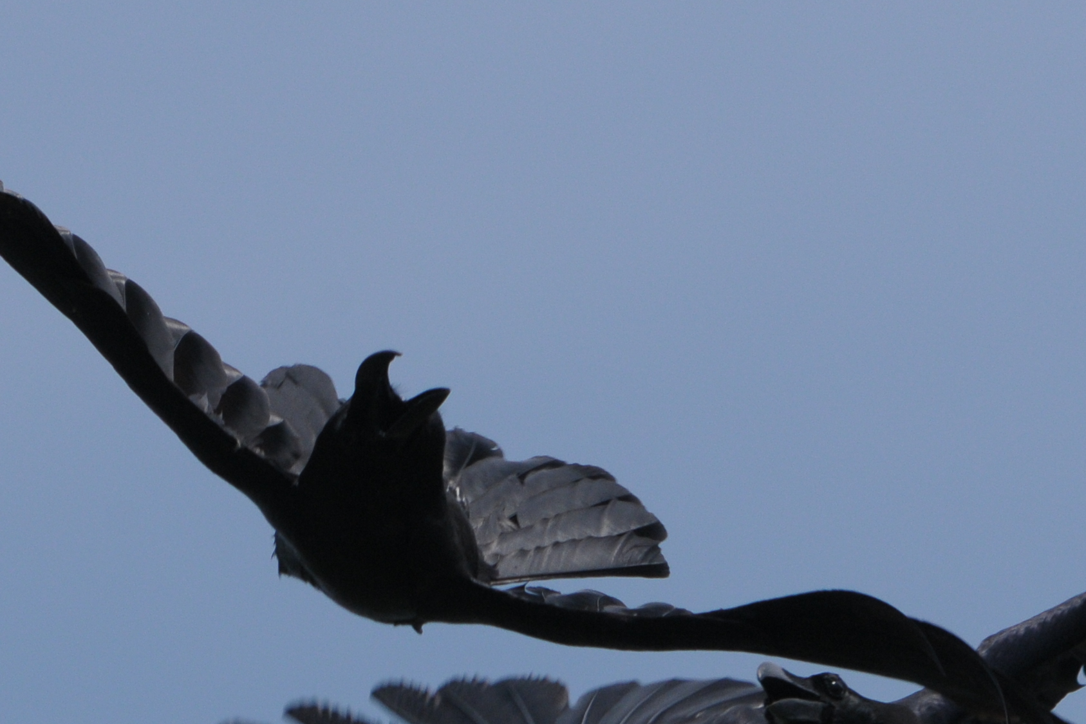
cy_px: 360
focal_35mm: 1904
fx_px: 57438
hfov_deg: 1.1
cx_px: 530
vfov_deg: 0.7
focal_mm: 500
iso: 500
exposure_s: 1/2000
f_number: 10
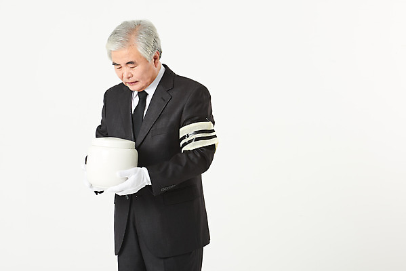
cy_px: 136
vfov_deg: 11.2
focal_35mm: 122
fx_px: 1376
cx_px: 203
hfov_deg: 16.8
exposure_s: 1/125
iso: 100
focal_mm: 122
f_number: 11
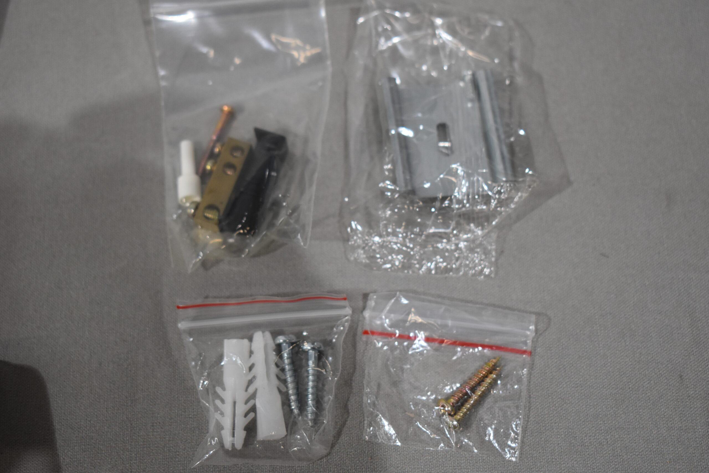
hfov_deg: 33.4
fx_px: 1182
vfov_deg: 22.6
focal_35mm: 60
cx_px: 354
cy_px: 236
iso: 800
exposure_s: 1/200
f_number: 4.8
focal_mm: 40
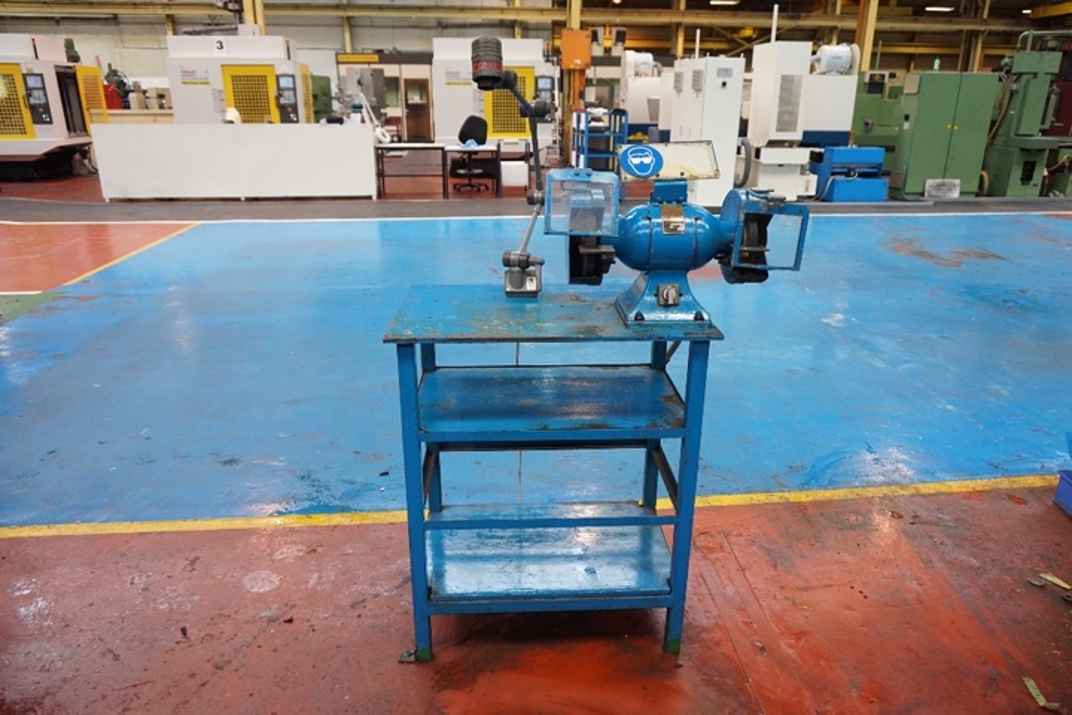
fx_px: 715
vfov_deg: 53.1
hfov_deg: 73.7
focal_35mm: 24
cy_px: 358
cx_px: 536
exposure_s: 1/160
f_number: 4
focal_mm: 16
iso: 1250
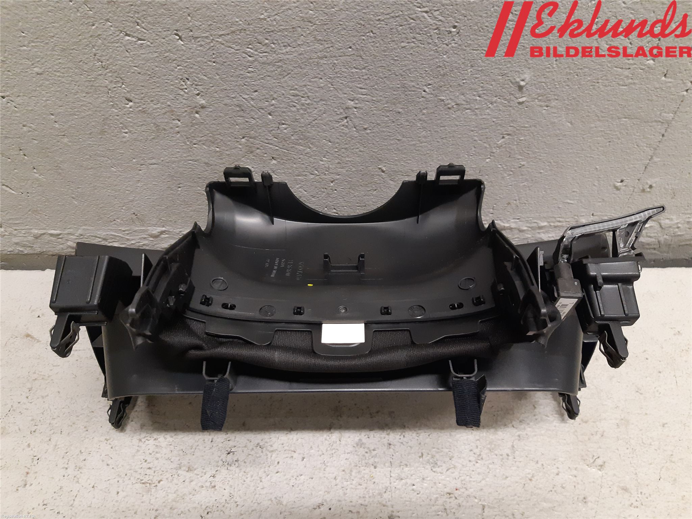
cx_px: 346
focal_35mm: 26
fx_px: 520
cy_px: 260
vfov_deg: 53.1
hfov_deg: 67.3
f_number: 1.7
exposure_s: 1/50
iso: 250
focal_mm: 3.93
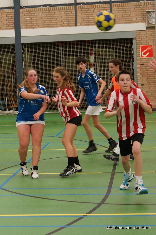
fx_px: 488
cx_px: 78
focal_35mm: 75
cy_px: 118
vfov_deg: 27.0
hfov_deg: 18.2
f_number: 2.8
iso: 800
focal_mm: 50
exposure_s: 1/200
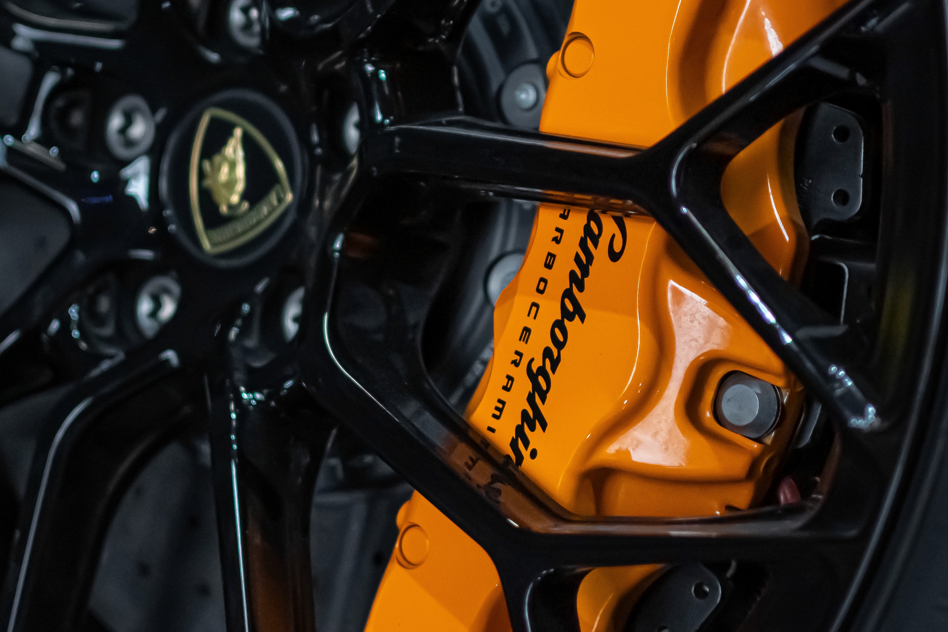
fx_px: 2286
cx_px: 345
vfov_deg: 15.7
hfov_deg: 23.4
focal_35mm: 87
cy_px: 192
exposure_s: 1/1000
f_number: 1.8
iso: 1600
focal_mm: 35
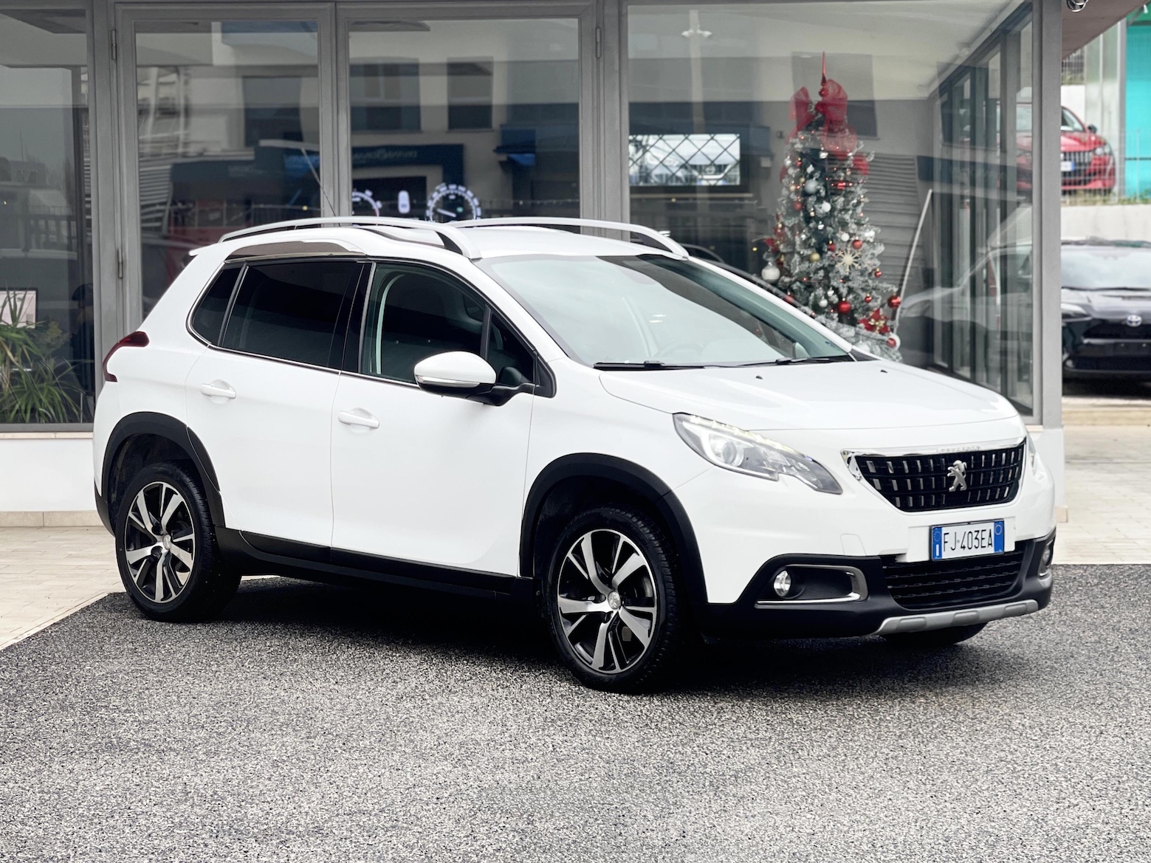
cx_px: 576
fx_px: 2128
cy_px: 432
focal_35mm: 64
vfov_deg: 22.9
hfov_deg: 30.3
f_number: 2.2
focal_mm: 7.5
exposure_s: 1/121
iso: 32
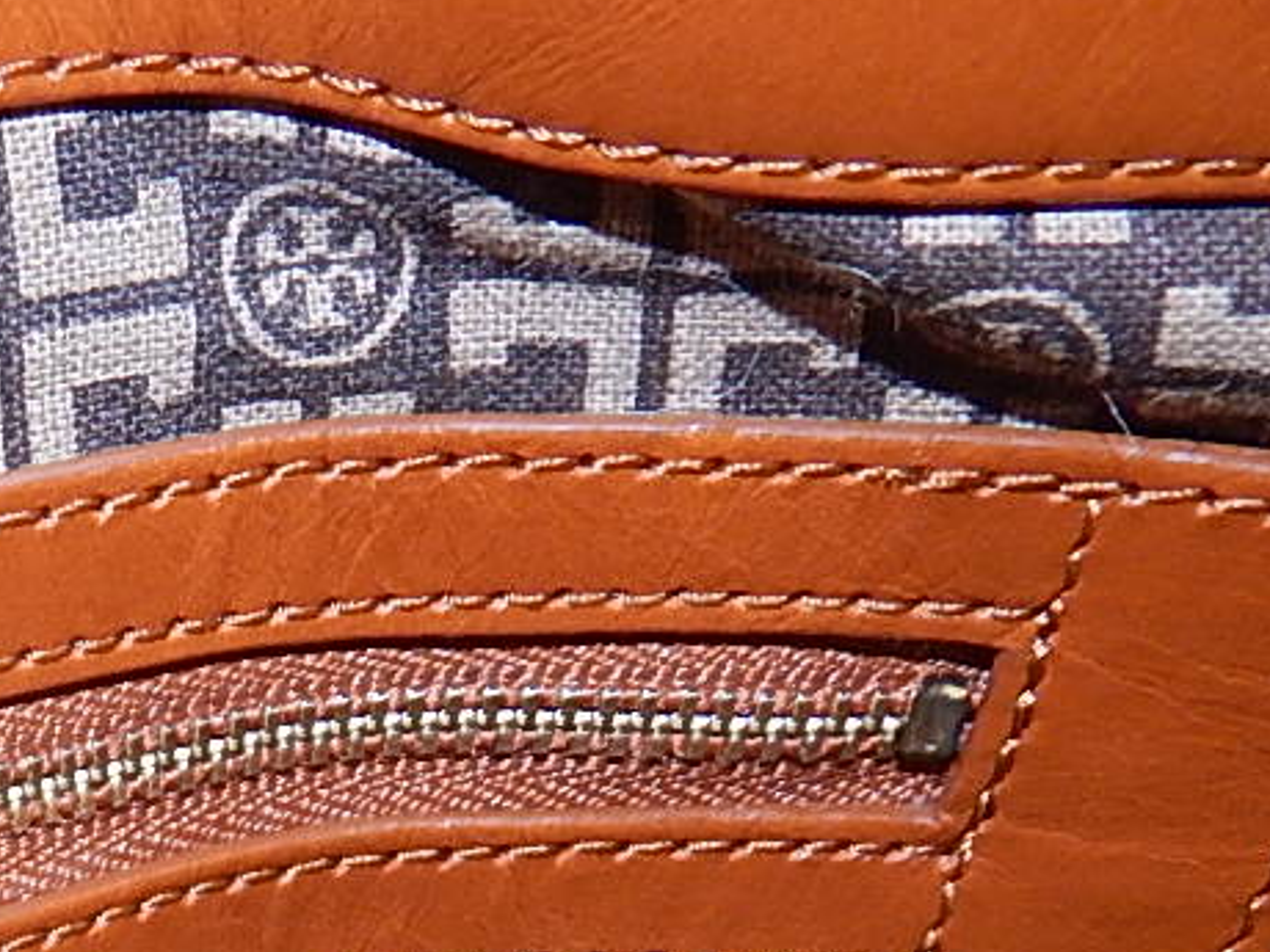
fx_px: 3192
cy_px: 1479
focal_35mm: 87
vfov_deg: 15.5
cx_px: -663
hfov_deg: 19.5
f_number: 3.1
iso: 200
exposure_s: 1/30
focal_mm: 4.5
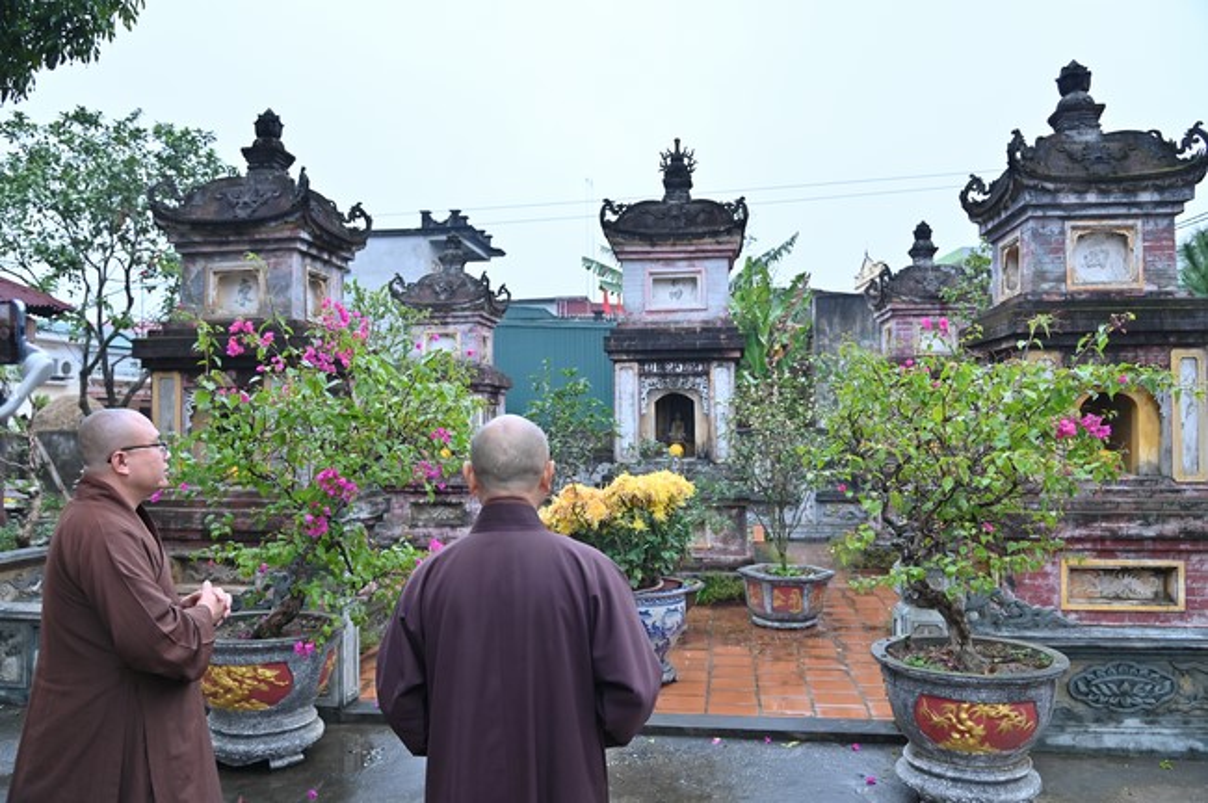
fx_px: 939
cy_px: 402
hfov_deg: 65.5
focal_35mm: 28
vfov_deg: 46.3
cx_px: 604
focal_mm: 28
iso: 400
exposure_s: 1/100
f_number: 5
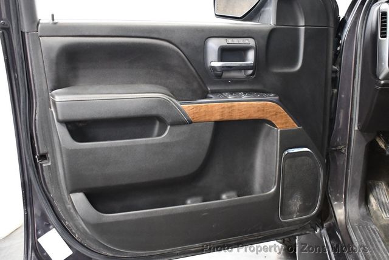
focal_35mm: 42
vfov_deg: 32.0
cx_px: 194
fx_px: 454
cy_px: 130
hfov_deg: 46.4
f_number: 3.8
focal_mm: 21
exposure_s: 1/60
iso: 4000
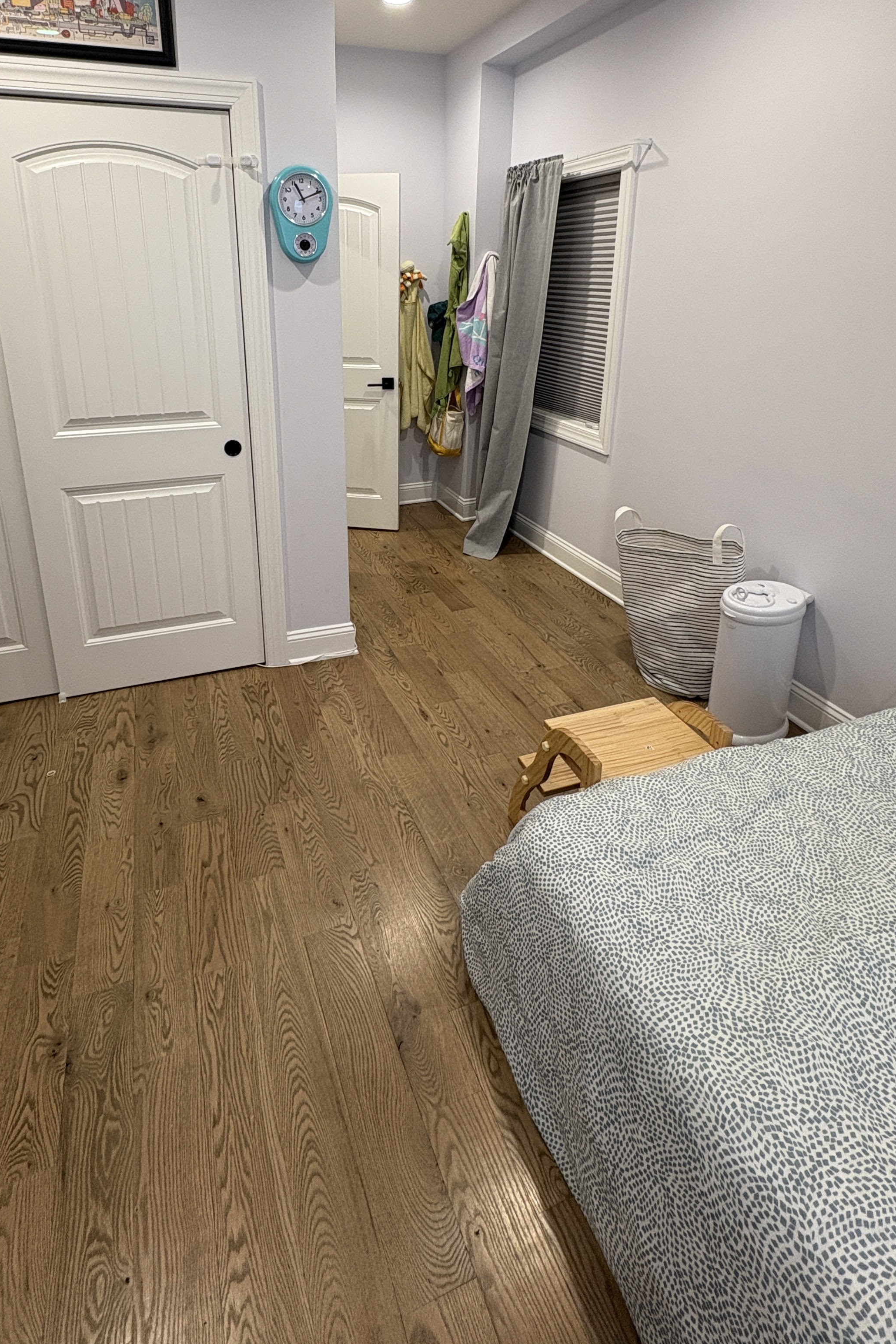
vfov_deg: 84.7
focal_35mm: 19
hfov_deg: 64.4
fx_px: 709
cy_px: 479
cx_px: 402
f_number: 2.2
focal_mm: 2.22
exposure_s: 1/60
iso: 160
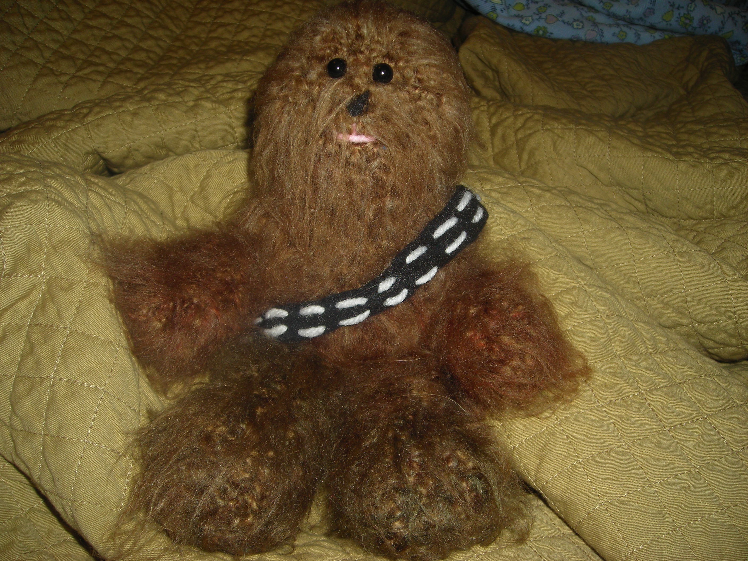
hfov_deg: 49.0
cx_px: 374
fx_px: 821
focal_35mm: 38
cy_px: 280
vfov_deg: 37.7
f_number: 3.2
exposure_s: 1/60.1
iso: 50
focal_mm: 6.3
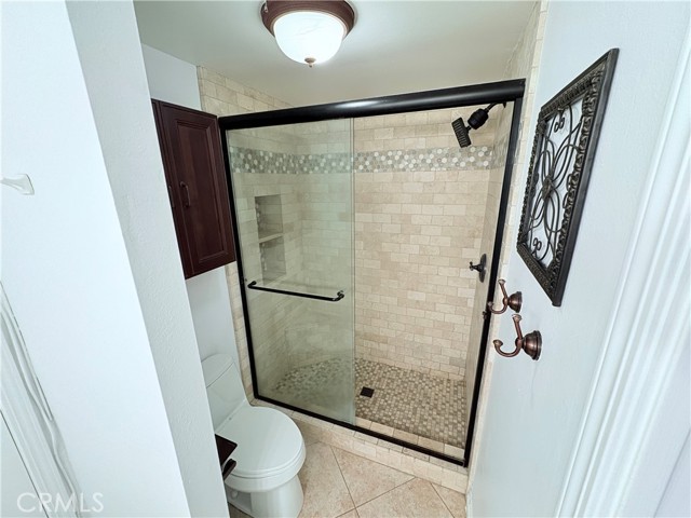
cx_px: 346
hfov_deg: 102.1
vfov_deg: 85.7
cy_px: 259
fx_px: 279
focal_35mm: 14
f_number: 2.2
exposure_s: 1/60
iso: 250
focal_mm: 2.22
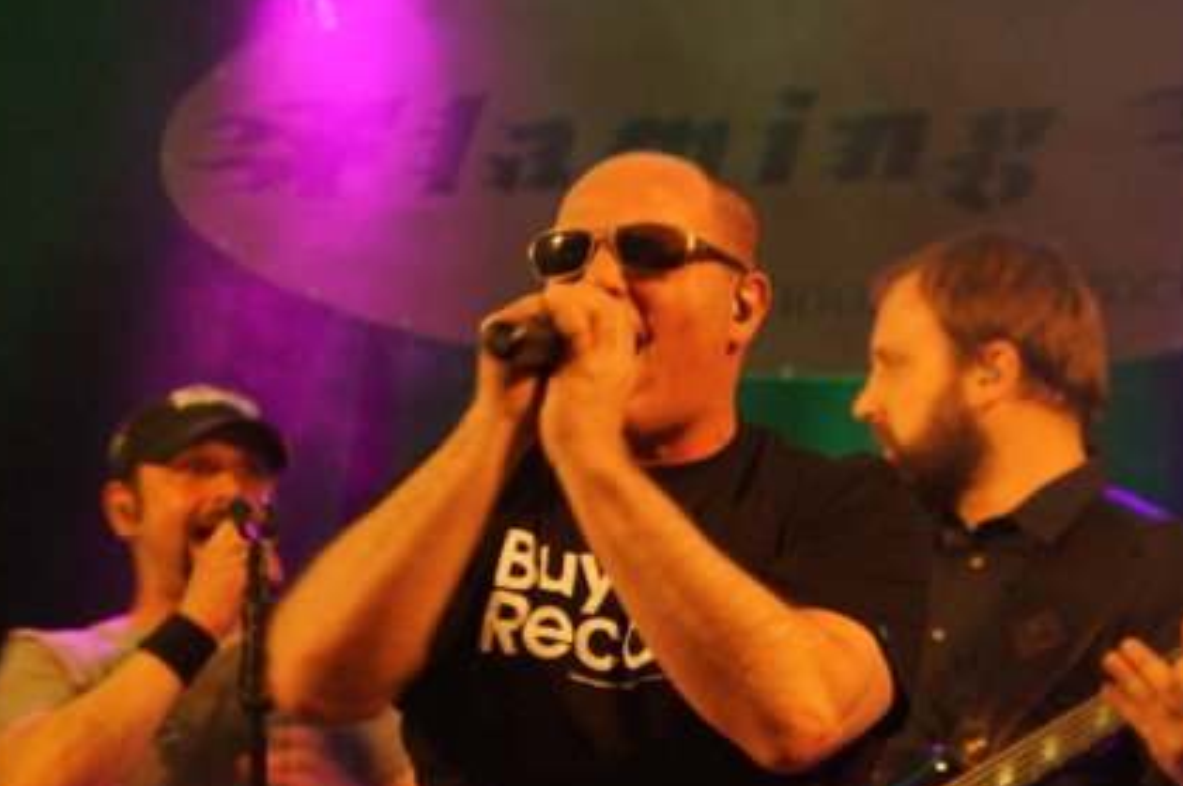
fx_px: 6827
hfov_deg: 9.9
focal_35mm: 208
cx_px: 594
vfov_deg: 6.6
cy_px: 392
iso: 3200
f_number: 5.6
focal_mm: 130
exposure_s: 1/25
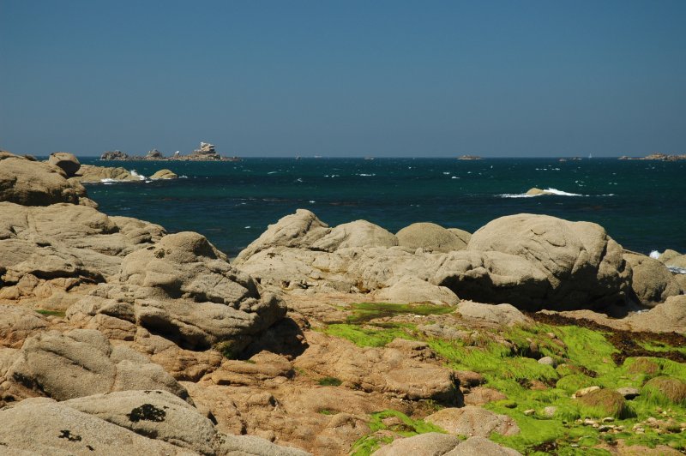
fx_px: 1571
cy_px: 228
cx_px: 343
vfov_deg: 16.5
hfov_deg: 24.6
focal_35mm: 82
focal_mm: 55
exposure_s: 1/125
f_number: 7.1
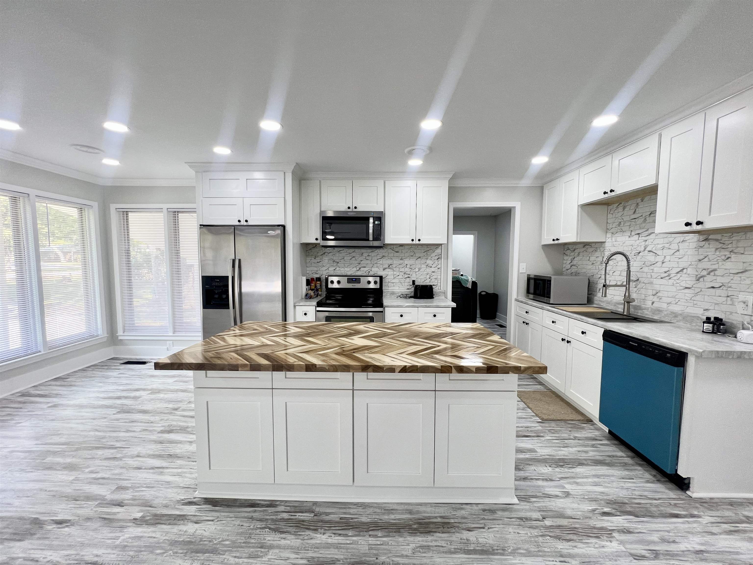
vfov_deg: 89.9
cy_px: 282
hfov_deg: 106.2
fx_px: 283
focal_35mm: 13
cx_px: 376
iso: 100
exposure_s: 1/120
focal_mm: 1.57
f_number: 1.8
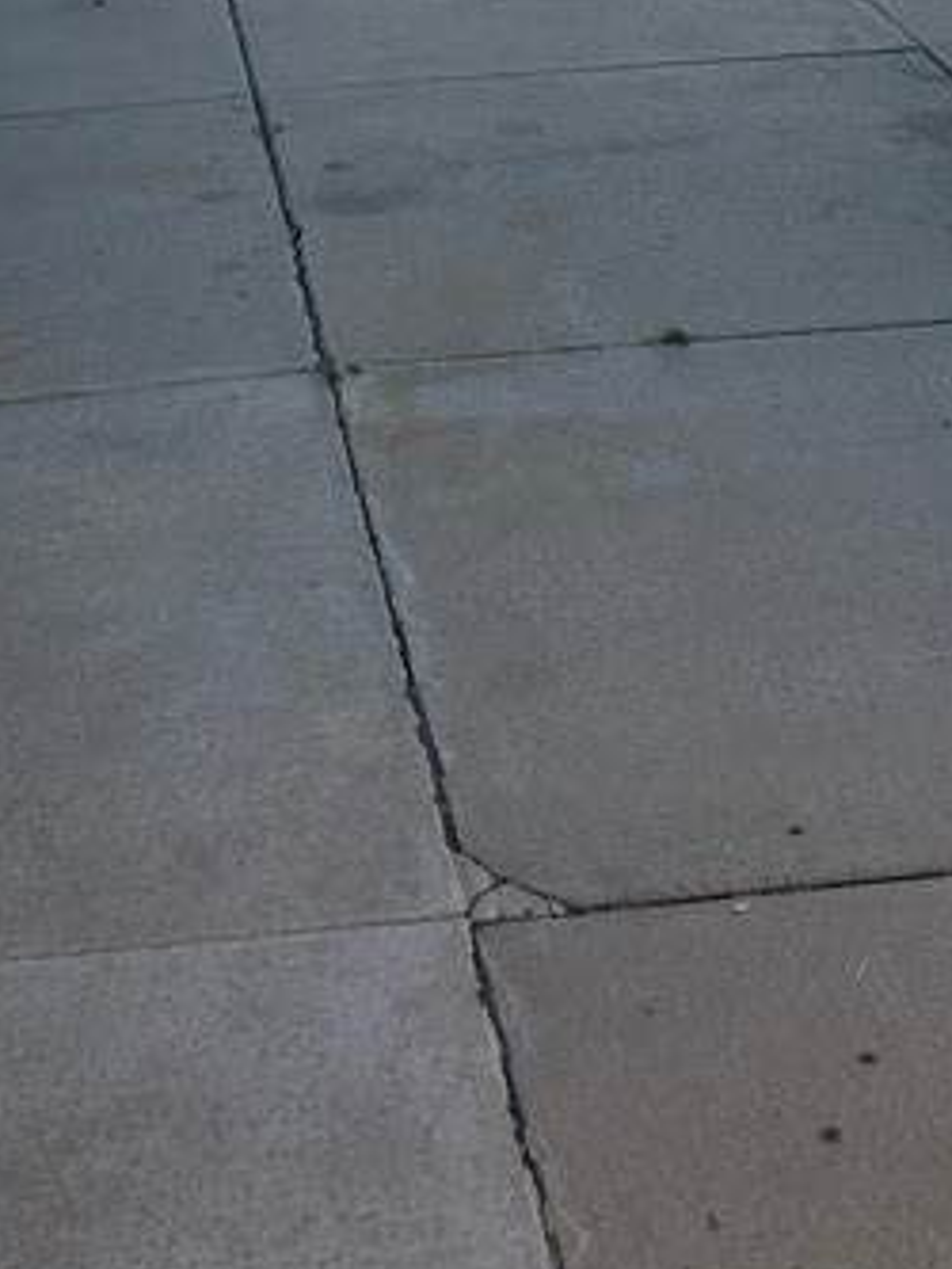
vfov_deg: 21.4
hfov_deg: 18.4
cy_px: -507
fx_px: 2932
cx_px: 446
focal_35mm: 80
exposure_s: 1/4444
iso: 50
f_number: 1.5
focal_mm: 5.7
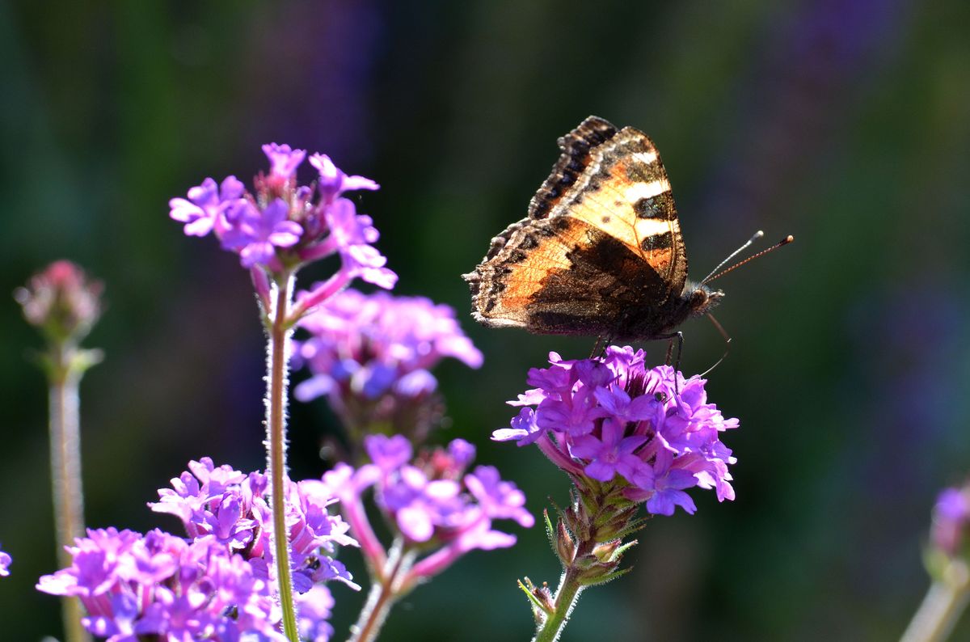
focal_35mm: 300
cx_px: 485
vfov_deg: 4.6
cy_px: 321
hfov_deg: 6.9
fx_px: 8064
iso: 500
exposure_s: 1/200
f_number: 11
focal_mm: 200
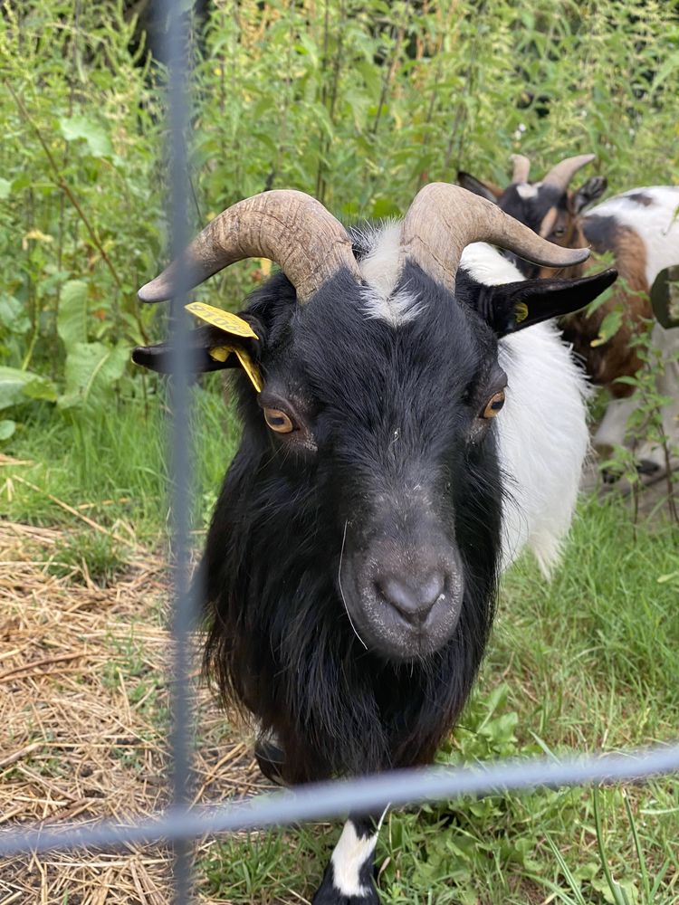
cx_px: 340
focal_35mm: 52
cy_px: 452
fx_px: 1360
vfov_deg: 36.8
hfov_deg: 28.0
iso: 20
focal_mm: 6
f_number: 2
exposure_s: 1/169
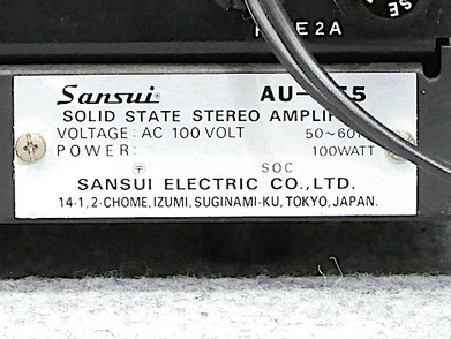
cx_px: 30
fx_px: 2686
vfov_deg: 7.2
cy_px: -35
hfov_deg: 9.5
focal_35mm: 206
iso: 1600
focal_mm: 15
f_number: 6.3
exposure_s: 1/13
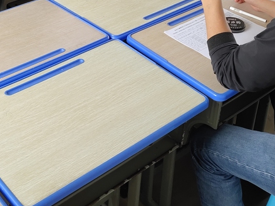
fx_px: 556
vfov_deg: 20.3
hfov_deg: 27.7
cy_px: -4
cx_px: 106
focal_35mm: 70
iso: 125
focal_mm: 4.35
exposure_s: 1/100
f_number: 1.8
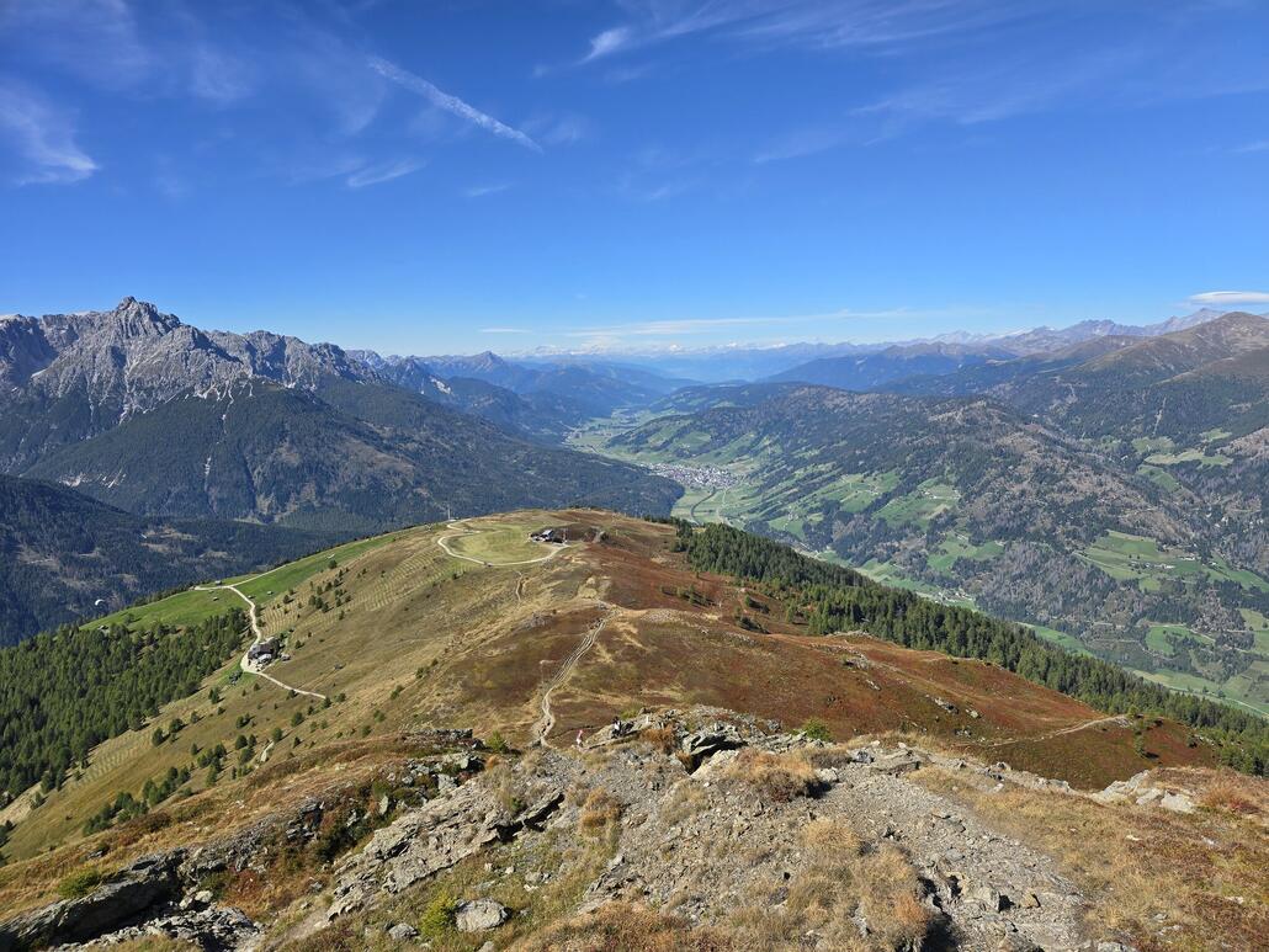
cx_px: 634
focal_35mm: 23
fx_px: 843
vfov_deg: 58.9
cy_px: 476
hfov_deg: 73.9
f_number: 1.7
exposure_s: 1/845
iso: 12
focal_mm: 6.3
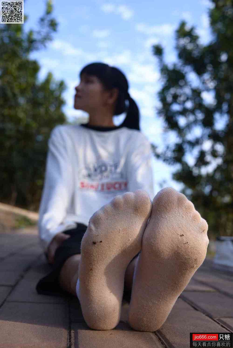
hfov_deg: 37.9
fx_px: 339
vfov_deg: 54.4
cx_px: 116
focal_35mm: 35
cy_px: 174
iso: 160
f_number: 5.6
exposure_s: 1/400
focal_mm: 35
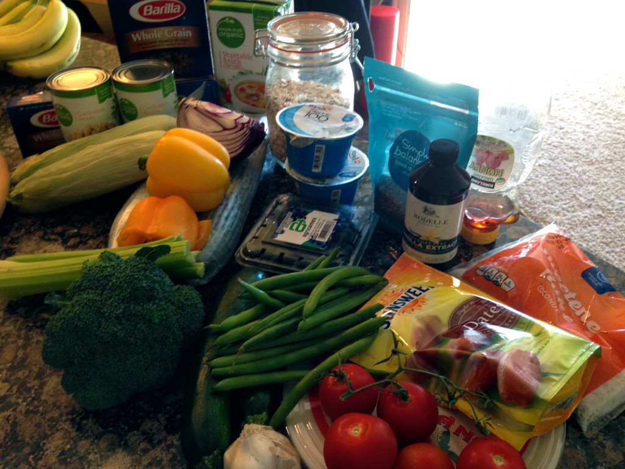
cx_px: 312
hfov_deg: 55.4
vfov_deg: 42.9
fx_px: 596
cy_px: 234
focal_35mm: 33
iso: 160
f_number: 2.4
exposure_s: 1/20
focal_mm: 4.12
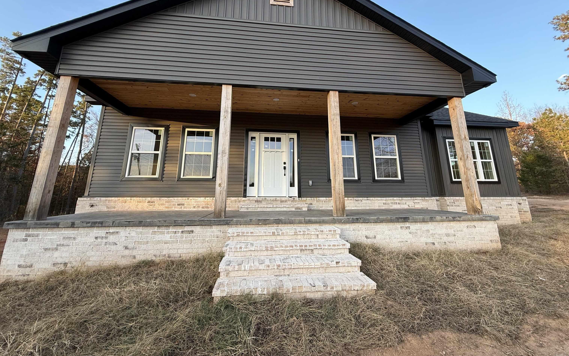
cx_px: 285
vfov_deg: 74.0
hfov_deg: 101.5
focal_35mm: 15
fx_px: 233
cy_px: 142
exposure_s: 1/127
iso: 50
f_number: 2.2
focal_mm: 2.22
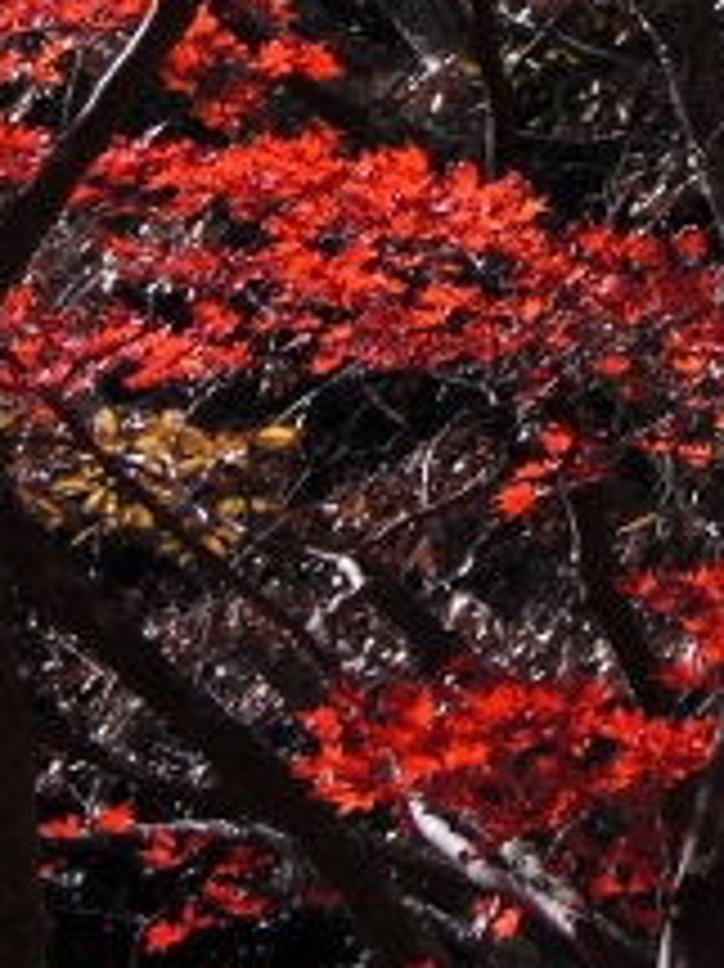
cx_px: 1309
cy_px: -675
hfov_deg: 4.4
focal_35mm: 335
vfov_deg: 5.8
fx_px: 9351
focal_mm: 45
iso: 400
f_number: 8
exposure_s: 1/800
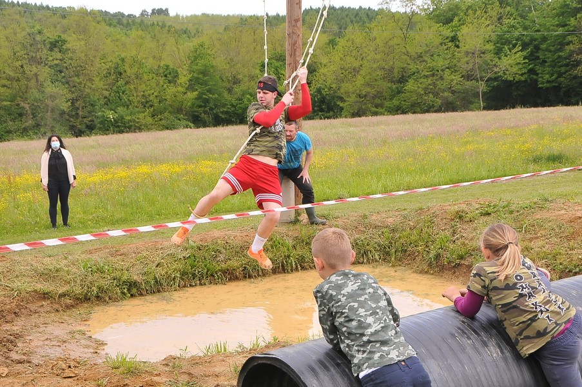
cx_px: 291
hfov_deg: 37.9
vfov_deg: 25.7
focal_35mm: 52
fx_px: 848
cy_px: 194
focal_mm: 35
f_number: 10
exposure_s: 1/400
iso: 800
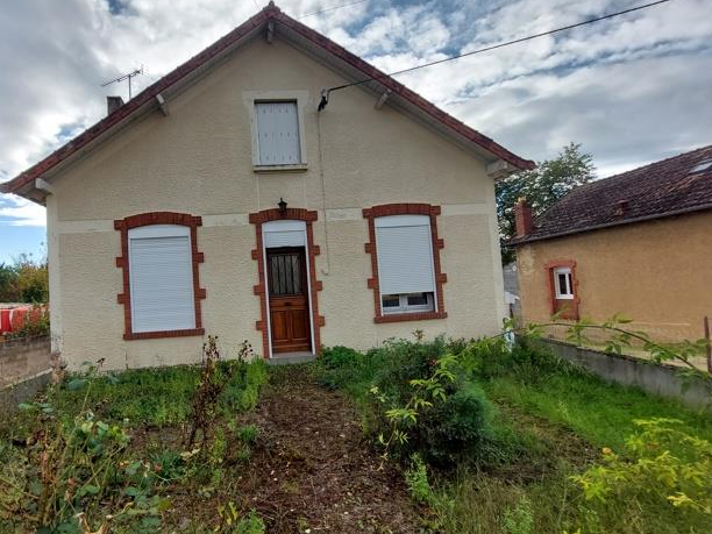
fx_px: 350
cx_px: 270
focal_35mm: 17
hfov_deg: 89.3
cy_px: 268
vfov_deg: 74.7
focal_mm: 1.74
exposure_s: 1/523
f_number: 2.2
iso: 50
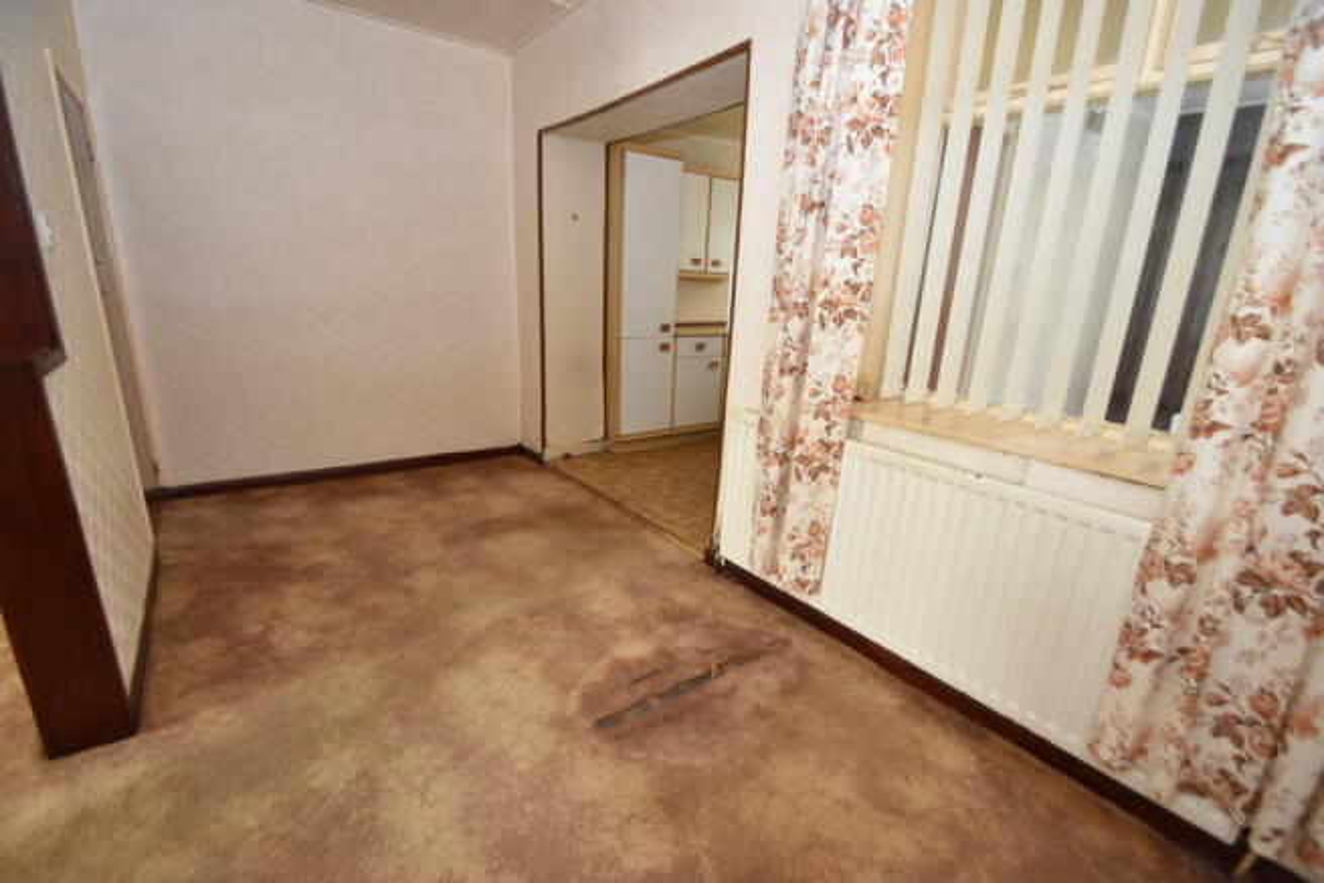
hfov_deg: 100.4
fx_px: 552
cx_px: 662
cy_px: 442
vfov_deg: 77.4
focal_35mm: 15
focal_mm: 10
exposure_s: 1/60
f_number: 3.5
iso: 1250
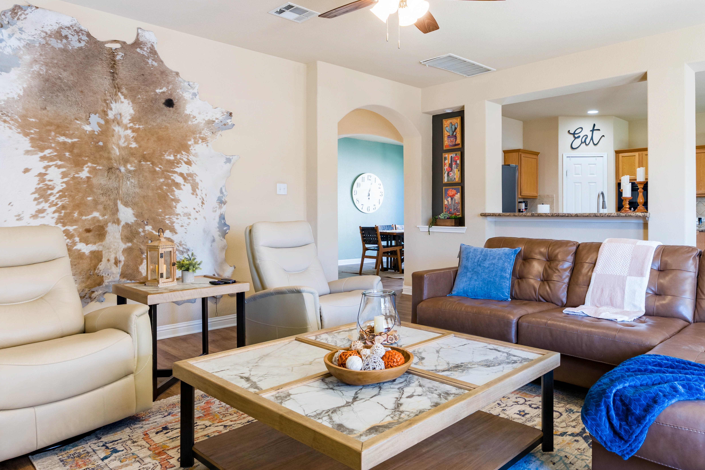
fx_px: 470
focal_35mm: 24
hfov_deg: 72.7
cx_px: 435
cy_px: 213
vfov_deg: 53.1
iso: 400
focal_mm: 17
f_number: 8
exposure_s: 1/30
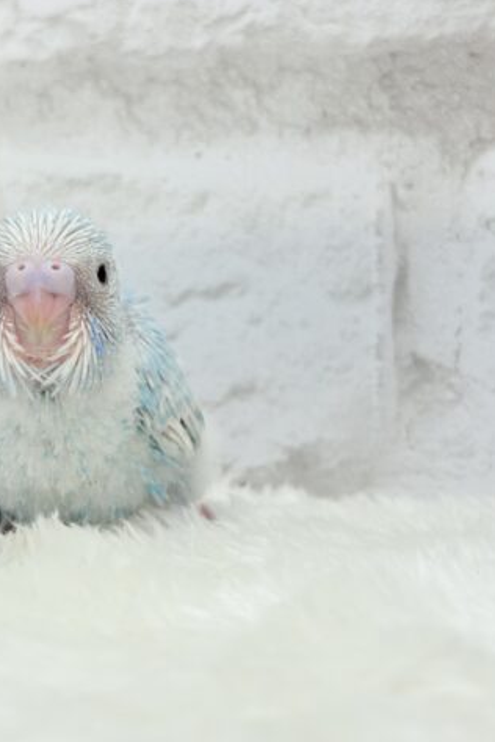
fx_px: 1506
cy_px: 368
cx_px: 116
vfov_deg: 27.7
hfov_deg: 18.5
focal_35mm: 73
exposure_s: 1/50
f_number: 1.6
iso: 32
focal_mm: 5.96
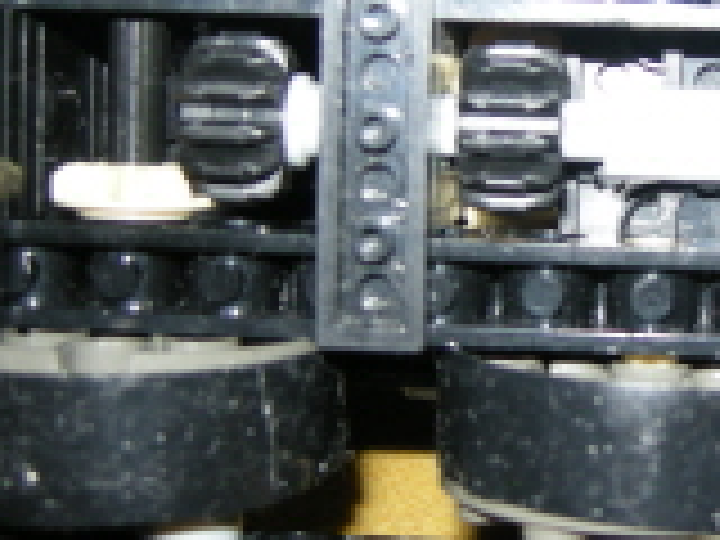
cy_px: 148
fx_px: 1872
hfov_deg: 21.2
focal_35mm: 90
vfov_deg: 16.3
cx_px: 684
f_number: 2.7
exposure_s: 1/60
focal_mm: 7.5
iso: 64
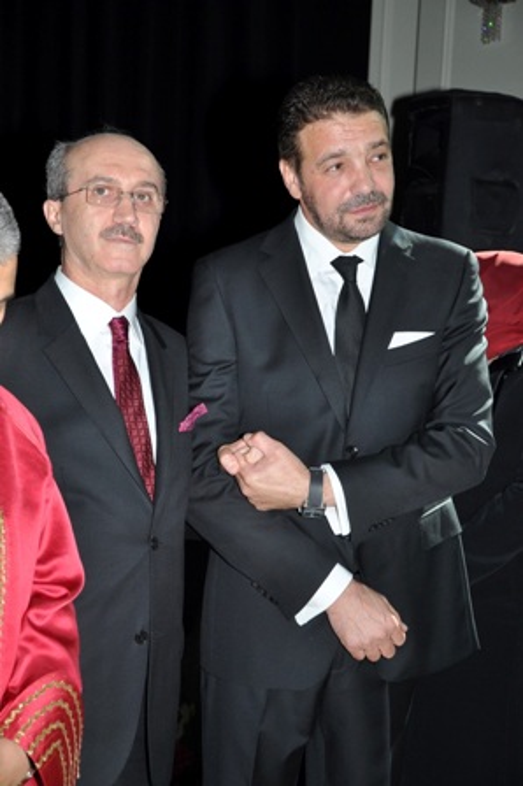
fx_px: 1702
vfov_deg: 26.0
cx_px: 262
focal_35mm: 78
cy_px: 393
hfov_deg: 17.5
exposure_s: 1/60
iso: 400
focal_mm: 52
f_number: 5
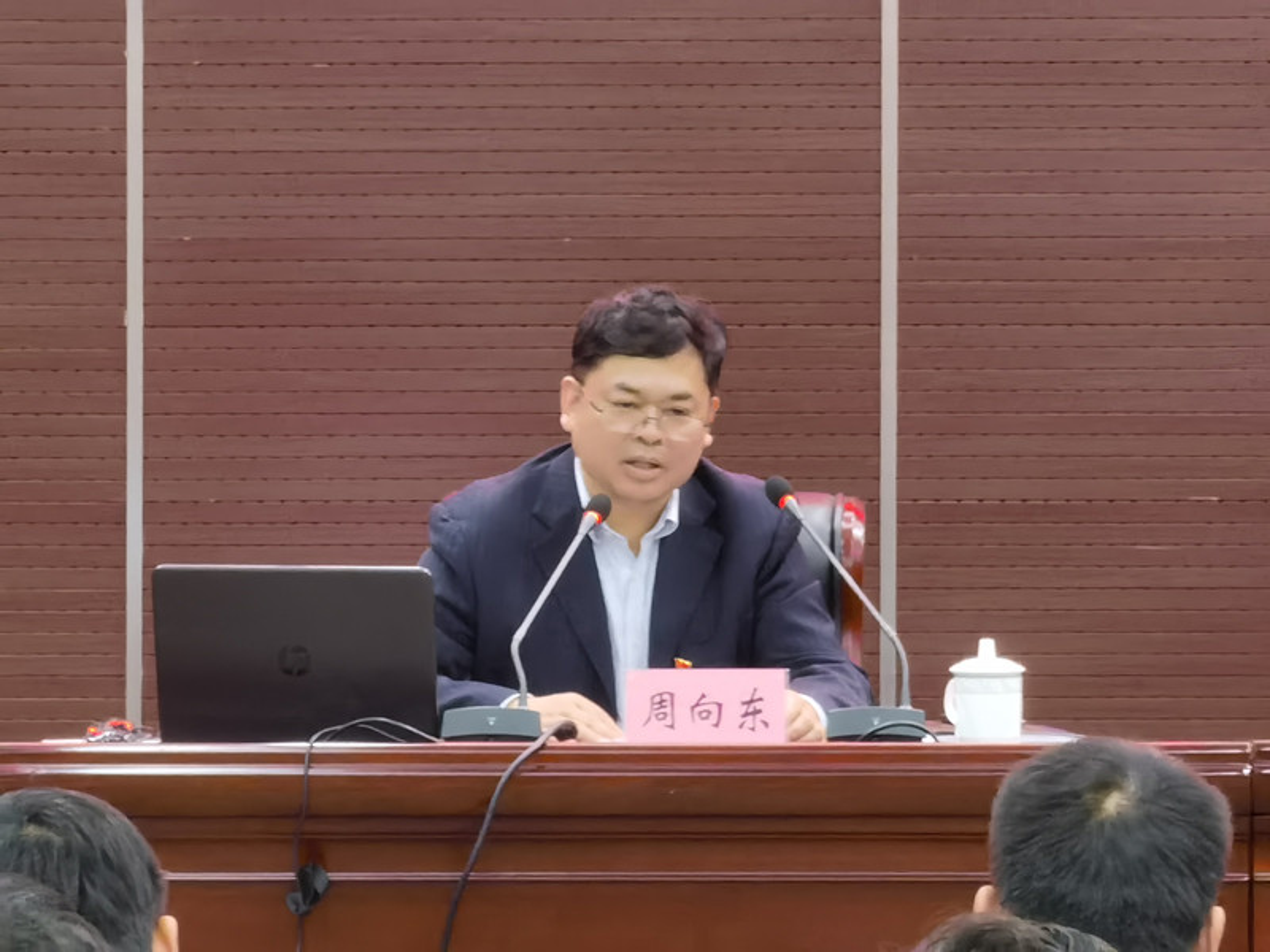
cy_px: 476
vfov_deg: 5.6
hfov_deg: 7.5
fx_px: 9722
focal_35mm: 265
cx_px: 635
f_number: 3.4
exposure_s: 1/20
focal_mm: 14.46
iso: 640
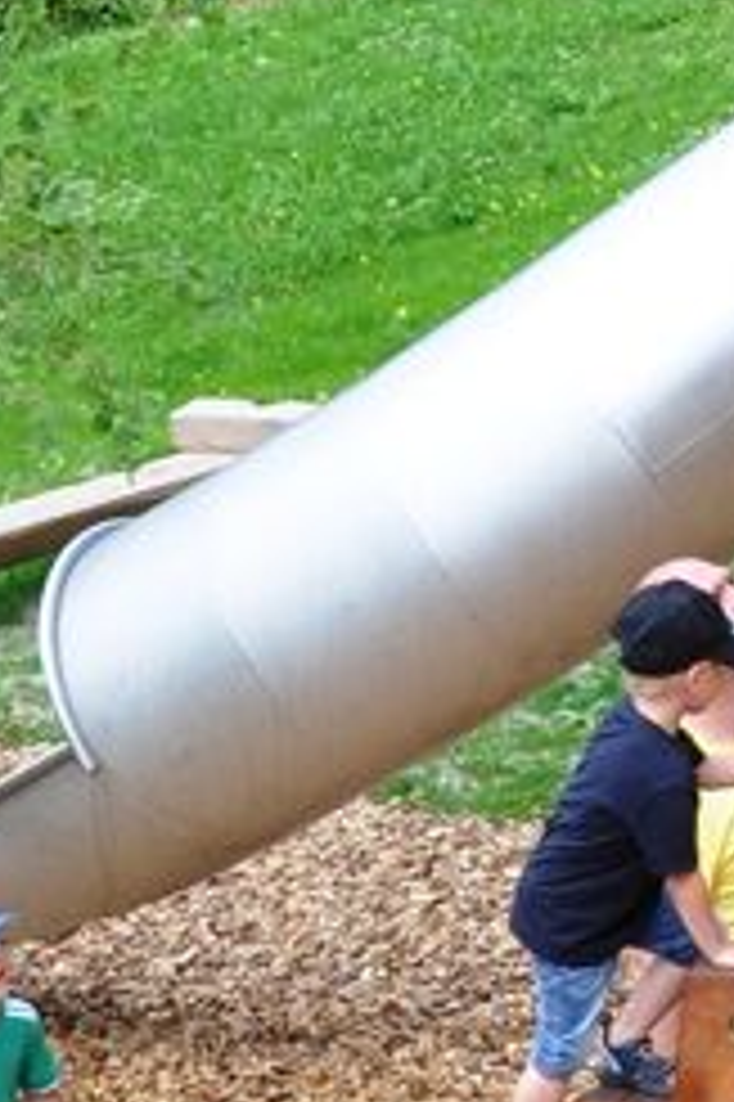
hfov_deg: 6.7
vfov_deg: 10.1
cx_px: 1135
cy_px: -144
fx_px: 6186
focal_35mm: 202
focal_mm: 22
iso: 200
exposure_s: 1/100
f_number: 10
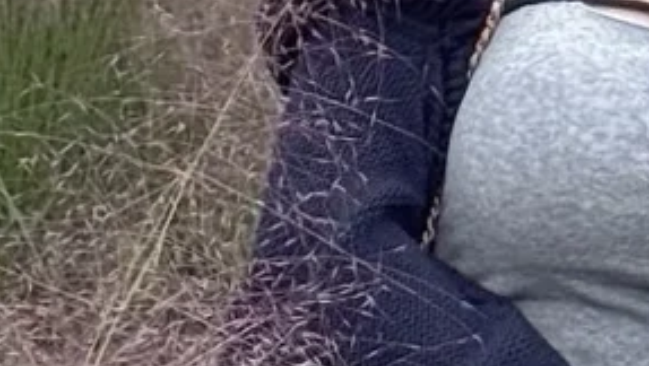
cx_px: 810
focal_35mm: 262
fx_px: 4513
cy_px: -127
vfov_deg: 4.6
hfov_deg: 8.1
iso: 100
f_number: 1.78
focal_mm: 6.76
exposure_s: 1/1608
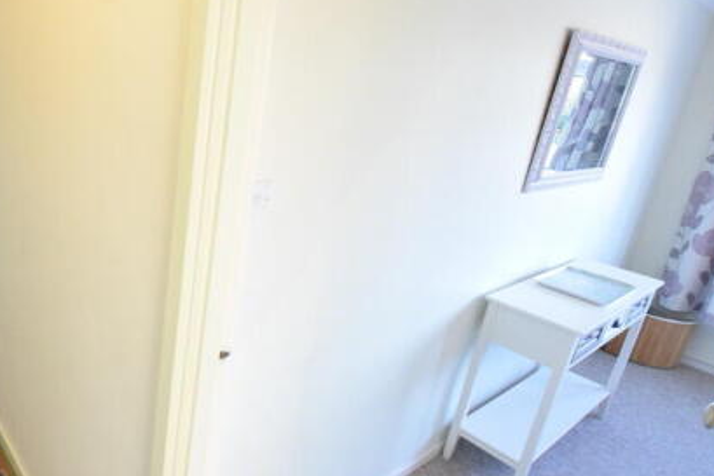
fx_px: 476
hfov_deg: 68.1
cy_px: 217
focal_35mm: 24
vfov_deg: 53.1
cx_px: 163
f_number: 6.3
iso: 6400
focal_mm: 10
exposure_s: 1/160
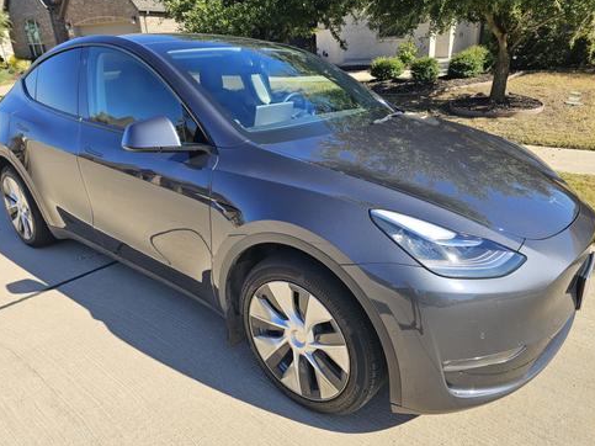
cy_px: 217
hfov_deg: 71.6
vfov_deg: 56.8
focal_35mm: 24
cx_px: 306
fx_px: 412
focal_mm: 6.3
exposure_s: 1/411
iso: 10
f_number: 1.7
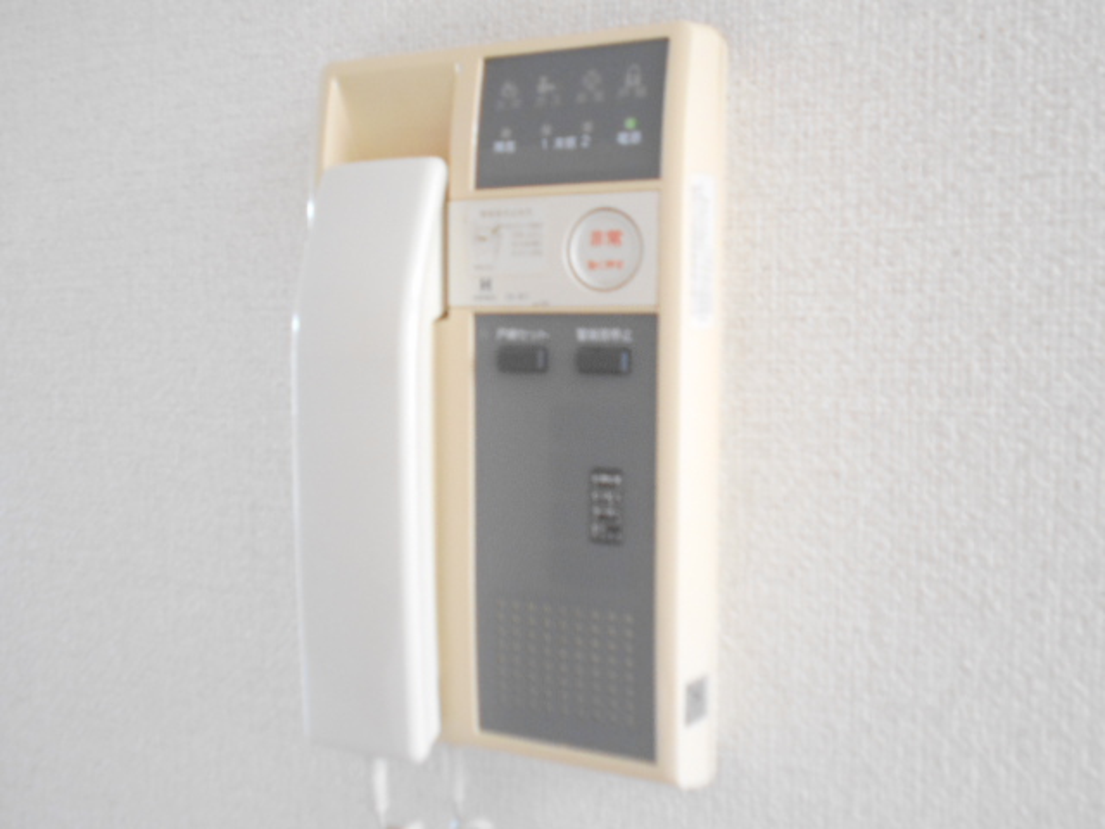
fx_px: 1085
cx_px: 552
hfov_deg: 54.0
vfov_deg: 41.8
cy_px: 414
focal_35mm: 34
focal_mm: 5.8
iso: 400
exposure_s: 1/20
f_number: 3.6
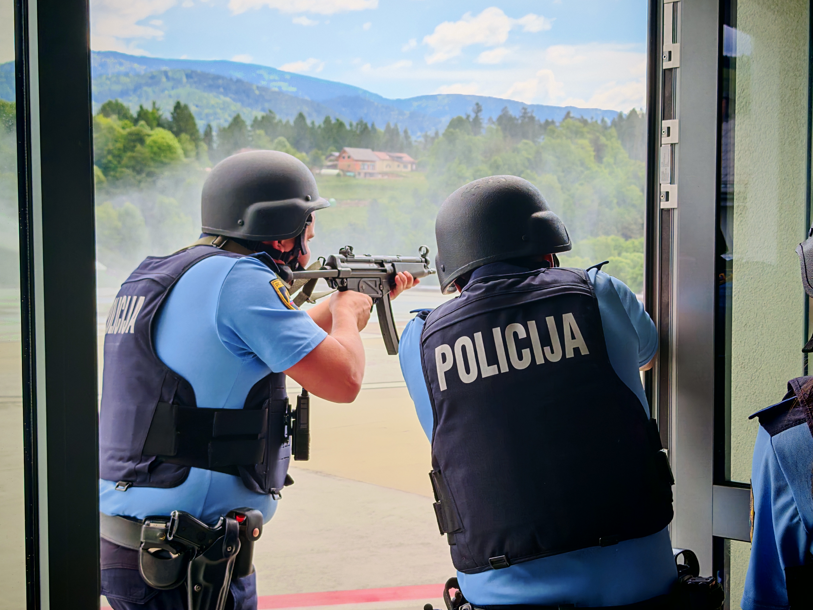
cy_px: 305
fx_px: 1315
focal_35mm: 56
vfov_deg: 26.1
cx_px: 406
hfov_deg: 34.3
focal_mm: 6.83
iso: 50
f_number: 2
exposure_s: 1/700
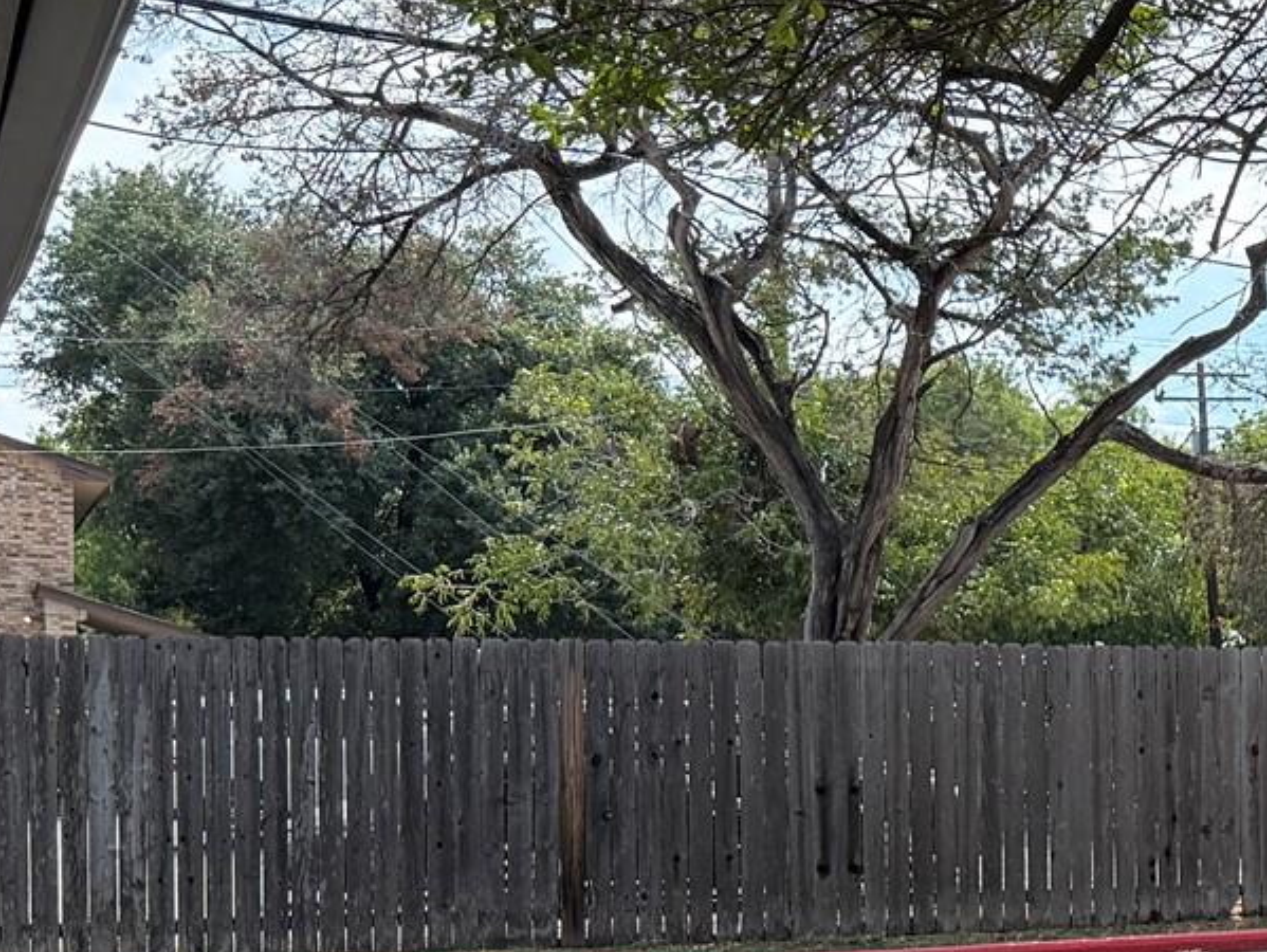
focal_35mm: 82
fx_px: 3003
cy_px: 876
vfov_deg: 17.7
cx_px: 1868
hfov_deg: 20.6
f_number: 1.78
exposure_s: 1/1770
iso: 100
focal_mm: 6.76
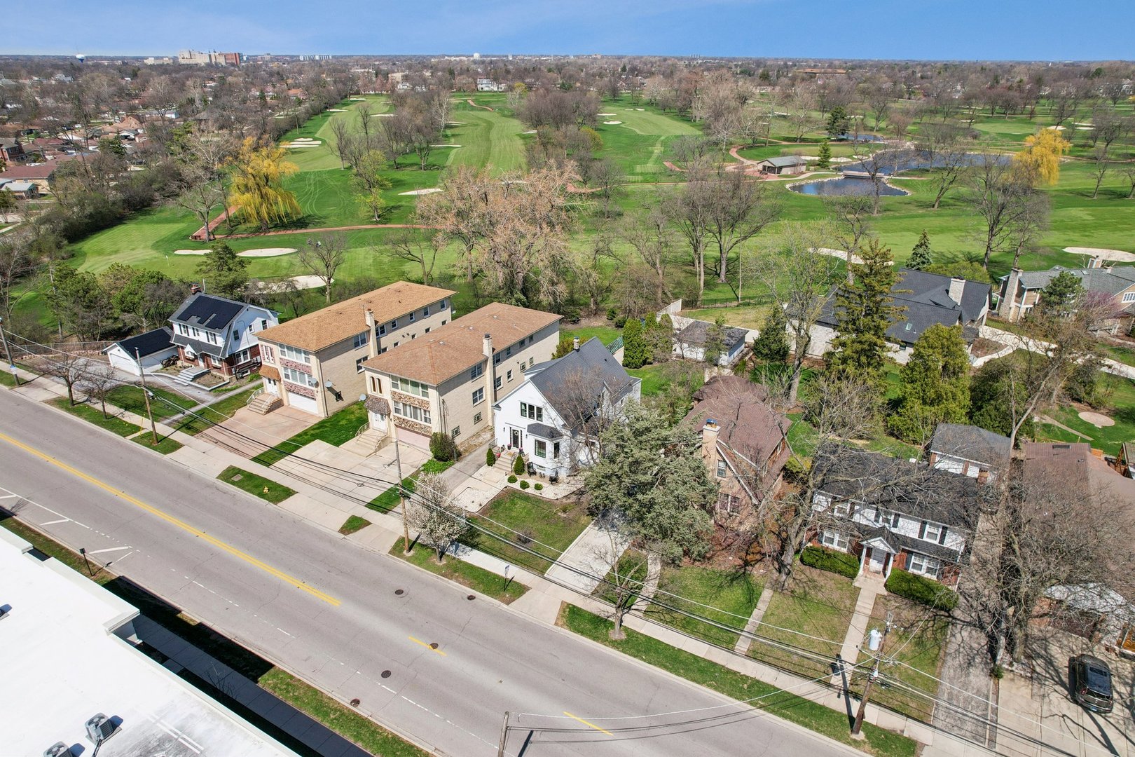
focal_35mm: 22
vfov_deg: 57.2
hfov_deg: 78.6
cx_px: 568
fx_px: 694
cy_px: 378
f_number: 2.8
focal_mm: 8.4
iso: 100
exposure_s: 1/250
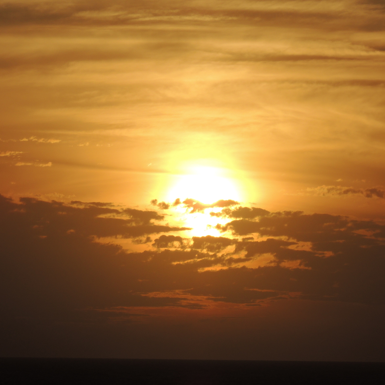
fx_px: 4090
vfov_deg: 5.4
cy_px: 193
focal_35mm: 325
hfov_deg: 5.4
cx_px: 243
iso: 100
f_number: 8.4
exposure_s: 1/1600
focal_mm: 49
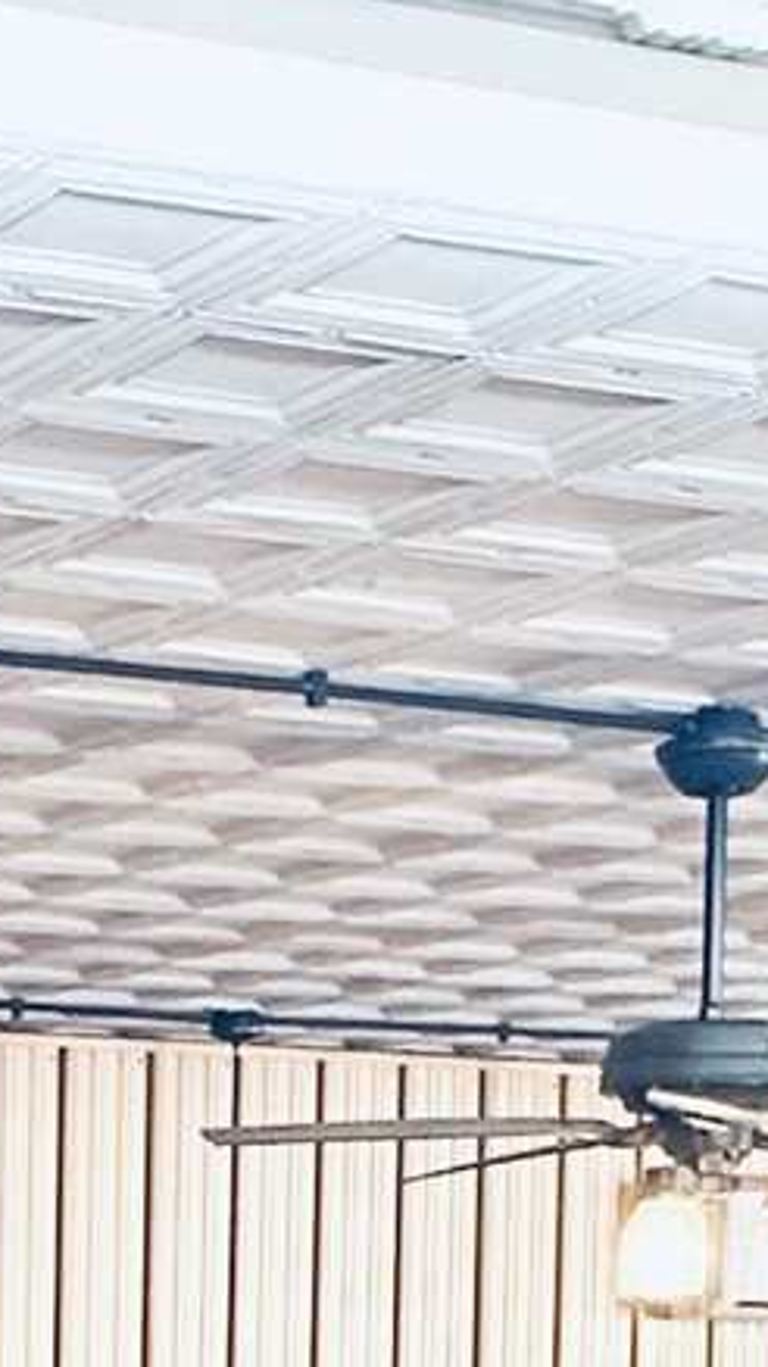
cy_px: 1820
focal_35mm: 107
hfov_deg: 10.9
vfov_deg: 18.5
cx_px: -347
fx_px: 3878
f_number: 2.2
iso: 250
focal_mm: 2.22
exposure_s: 1/60
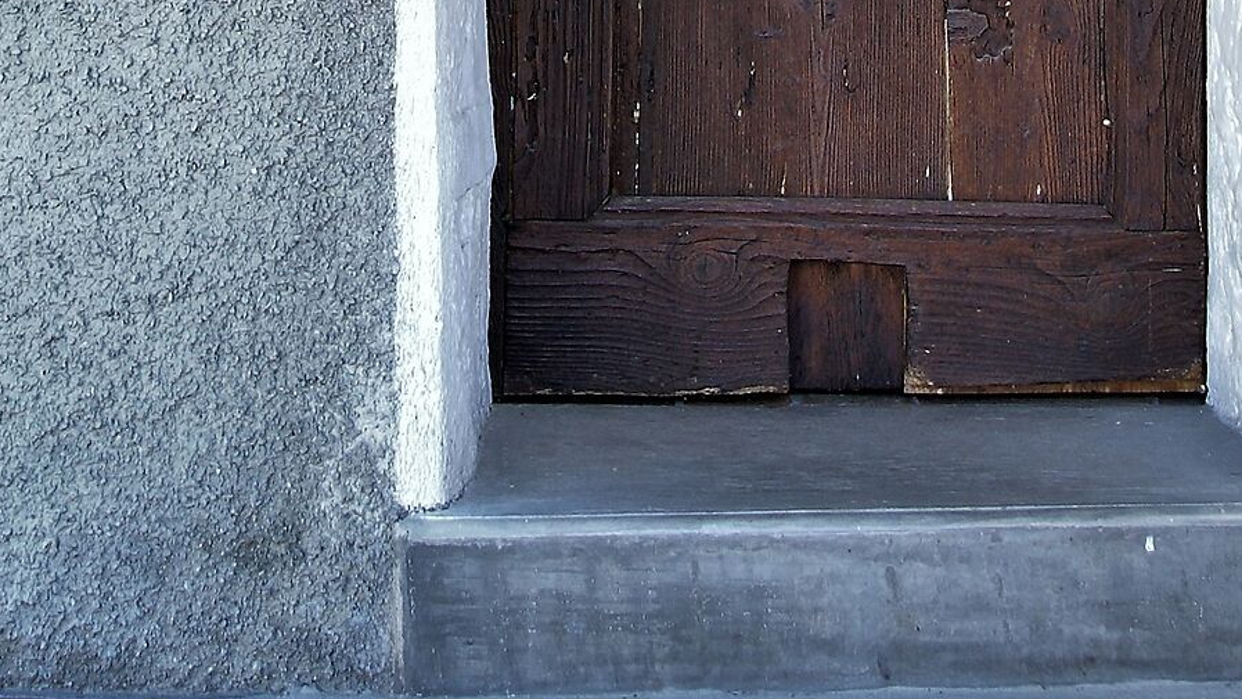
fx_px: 3327
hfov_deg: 21.1
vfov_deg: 10.8
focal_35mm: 101
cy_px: -774
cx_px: 635
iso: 100
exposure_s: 1/40
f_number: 4
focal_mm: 24
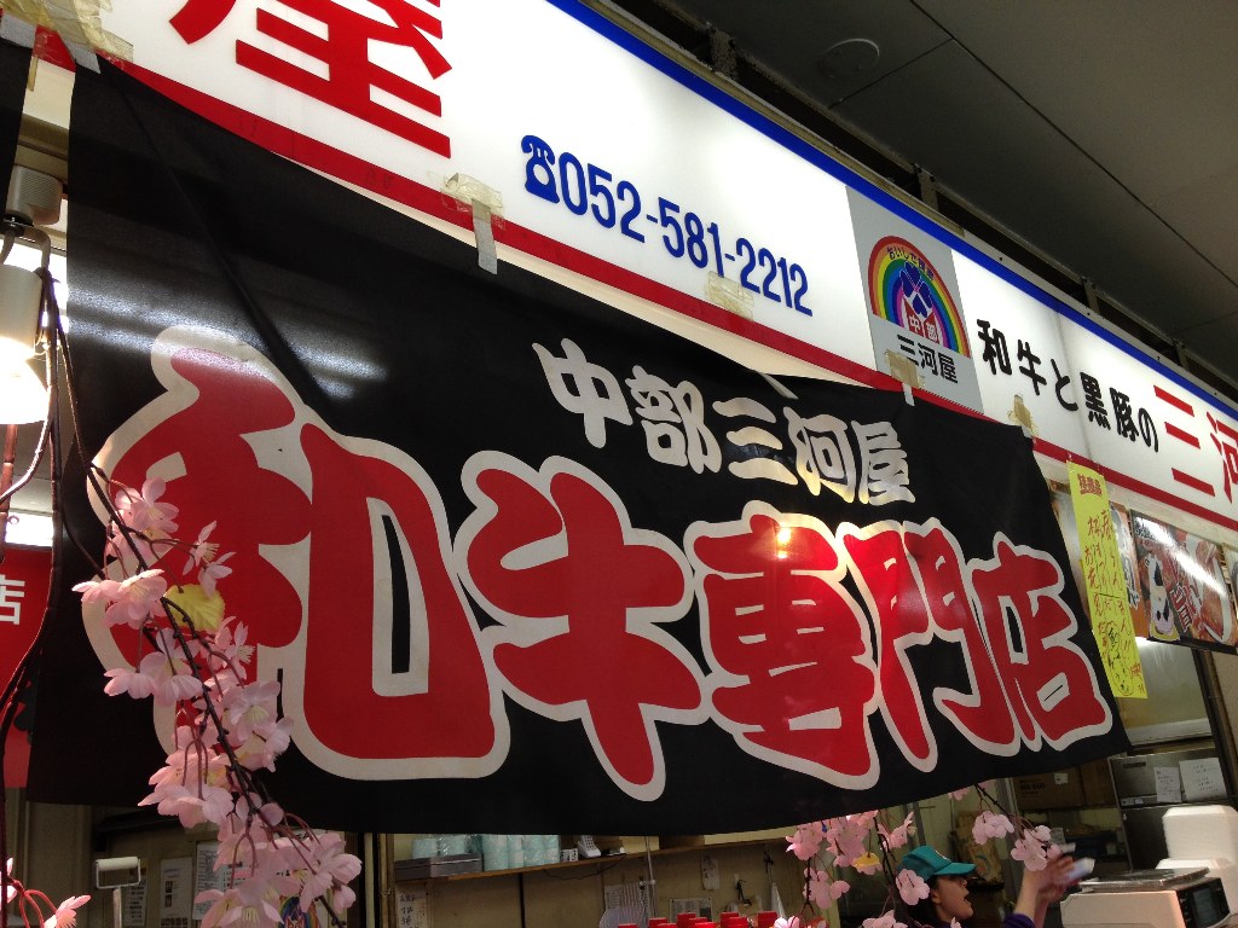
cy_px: 464
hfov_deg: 52.6
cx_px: 619
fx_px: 1252
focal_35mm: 35
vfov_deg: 40.7
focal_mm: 4.28
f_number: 2.4
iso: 64
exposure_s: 1/40
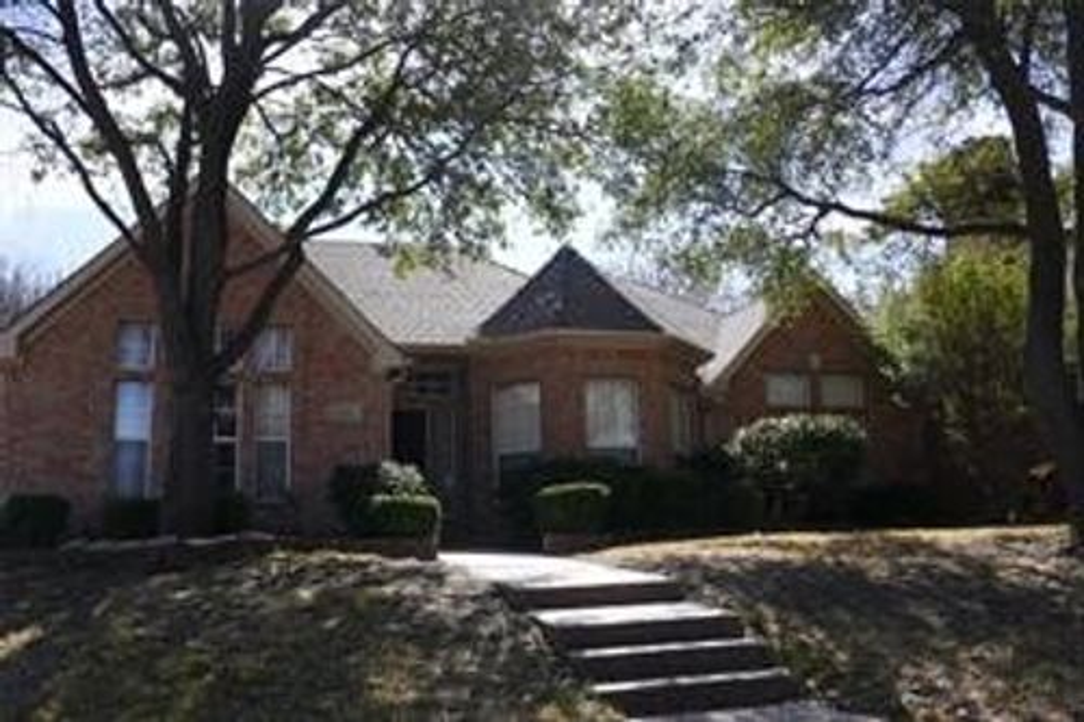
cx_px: 542
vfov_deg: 41.1
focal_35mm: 32
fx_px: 963
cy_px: 361
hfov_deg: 58.7
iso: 125
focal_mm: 11.5
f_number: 3.2
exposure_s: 1/800
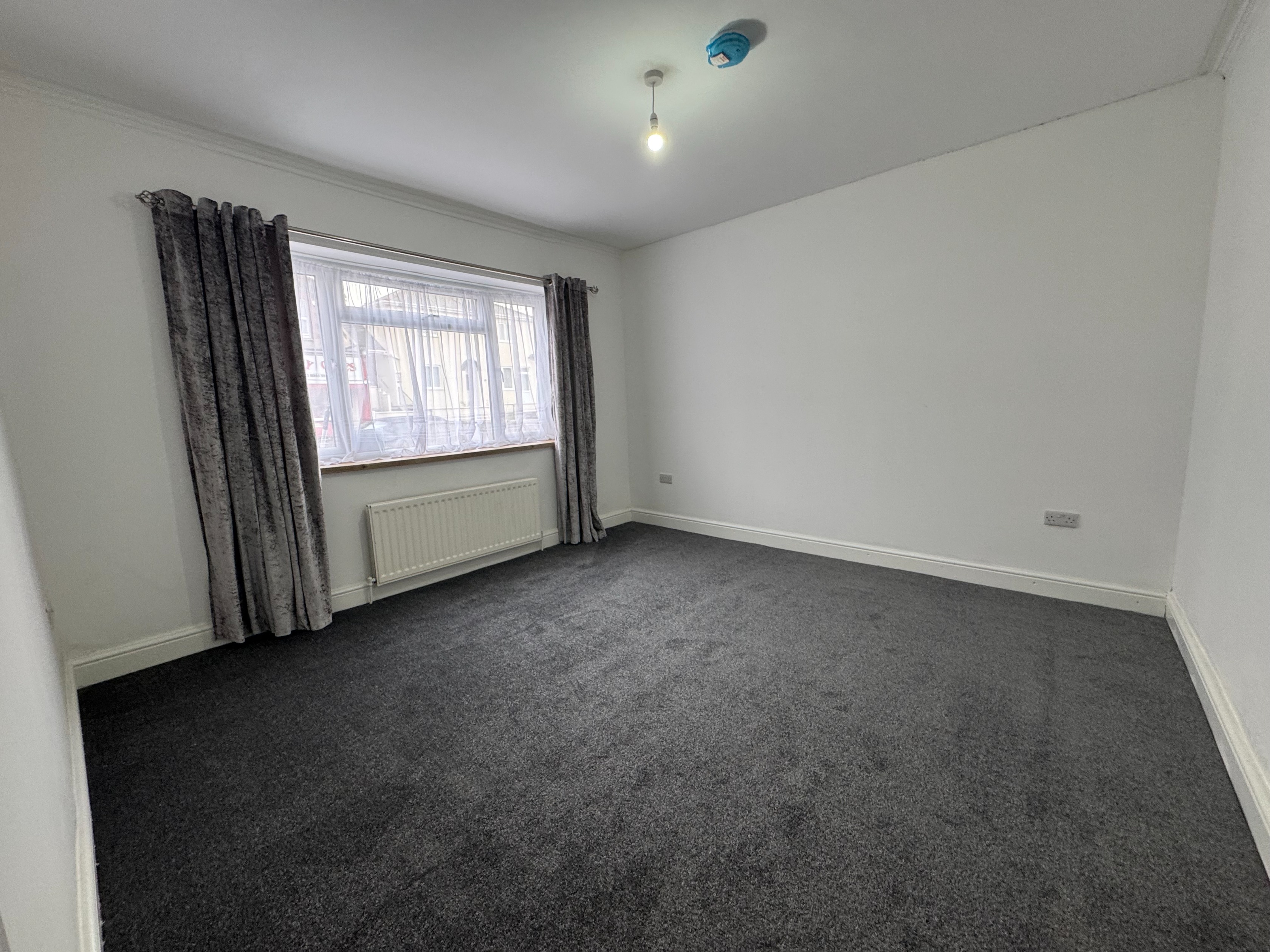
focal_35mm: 14
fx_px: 514
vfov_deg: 85.7
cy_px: 476
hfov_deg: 102.1
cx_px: 635
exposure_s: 1/50
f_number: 2.2
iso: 160
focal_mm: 2.22
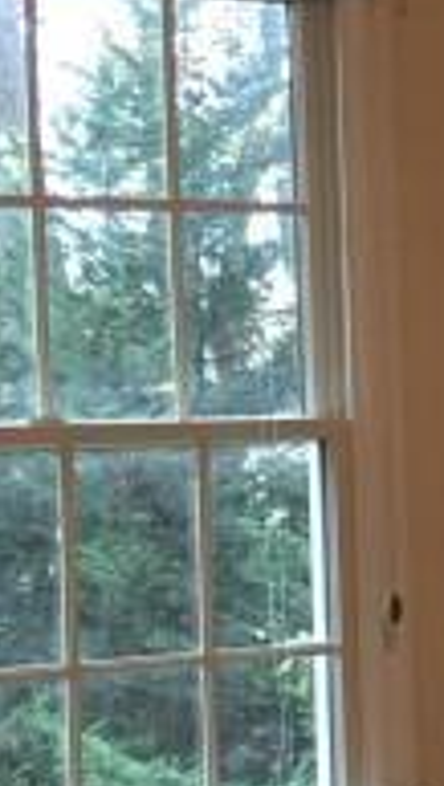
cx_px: 1222
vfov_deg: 13.7
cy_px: 517
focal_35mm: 157
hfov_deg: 7.1
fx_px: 3276
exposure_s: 1/15
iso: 50
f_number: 2.2
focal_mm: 4.15
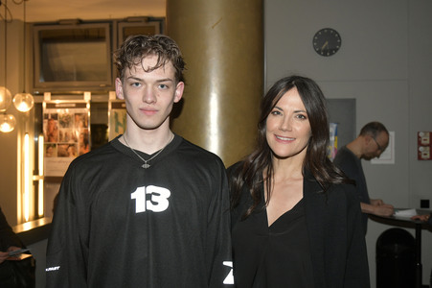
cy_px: 144
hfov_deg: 48.5
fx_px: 480
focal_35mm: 40
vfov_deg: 33.4
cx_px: 216
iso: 2000
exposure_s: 1/200
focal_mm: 40
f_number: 5.6
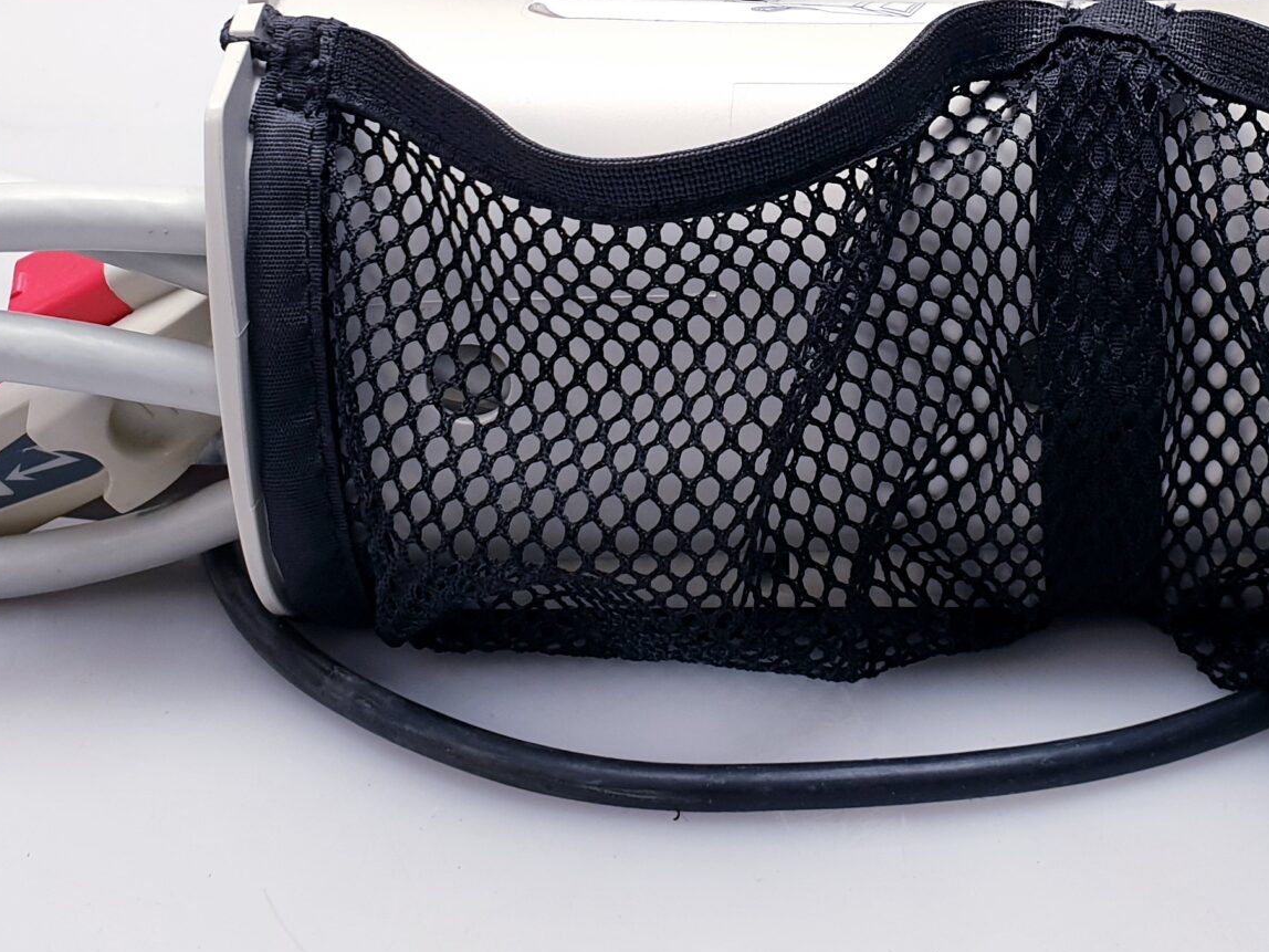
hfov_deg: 33.0
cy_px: 91
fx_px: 2126
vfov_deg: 24.5
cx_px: 816
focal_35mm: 58
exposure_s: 1/50
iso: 64
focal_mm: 4.3
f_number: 2.4
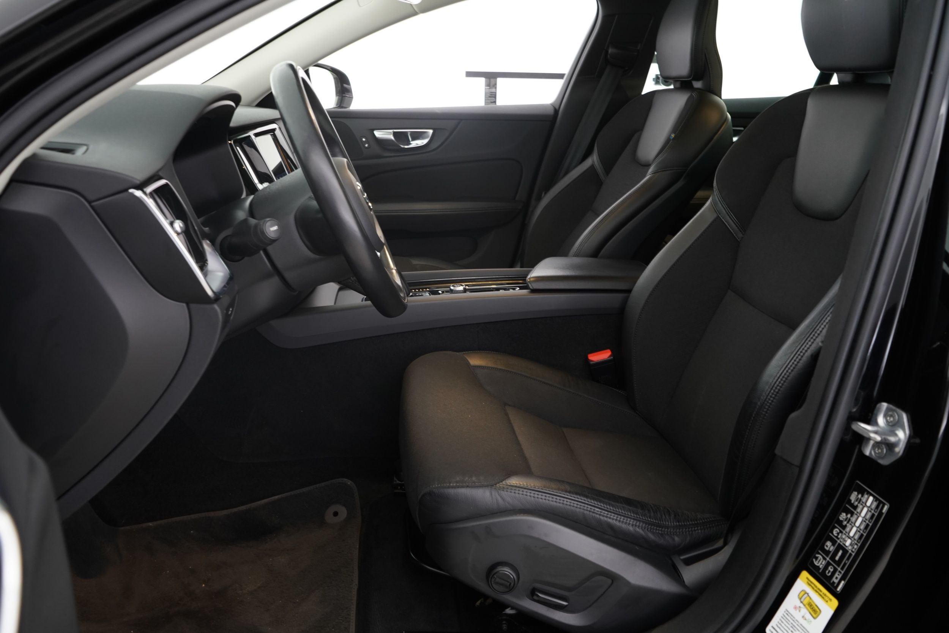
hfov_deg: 65.5
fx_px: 738
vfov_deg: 46.4
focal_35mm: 28
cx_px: 474
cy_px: 316
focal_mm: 28
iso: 1000
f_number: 7.1
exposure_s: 1/2.5
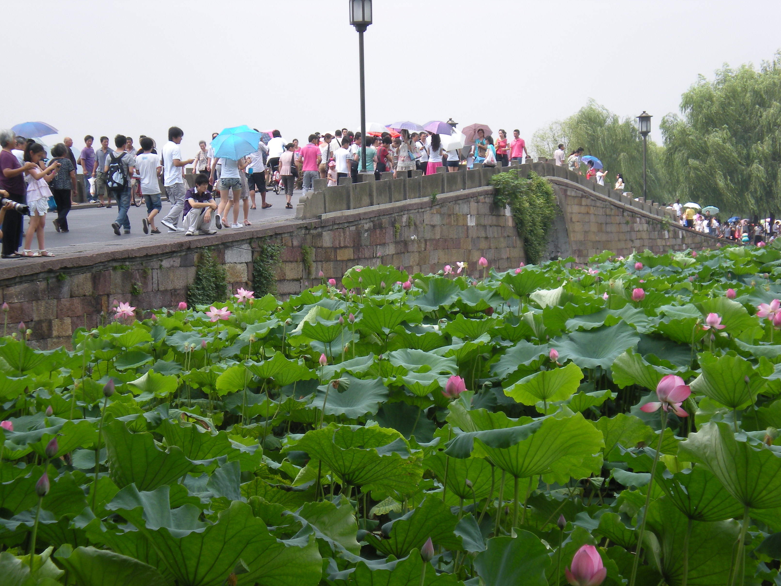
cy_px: 295
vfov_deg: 16.8
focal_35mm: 88
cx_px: 387
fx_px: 1985
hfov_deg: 22.3
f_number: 5.1
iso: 64
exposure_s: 1/225
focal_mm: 14.3
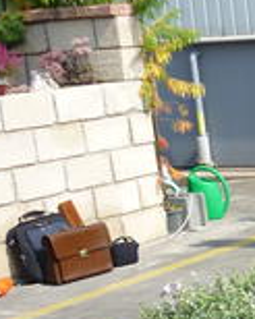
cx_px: 636
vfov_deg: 14.2
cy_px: 300
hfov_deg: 9.9
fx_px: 1265
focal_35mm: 134
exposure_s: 1/1000
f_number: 2.8
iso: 80
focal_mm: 5.5
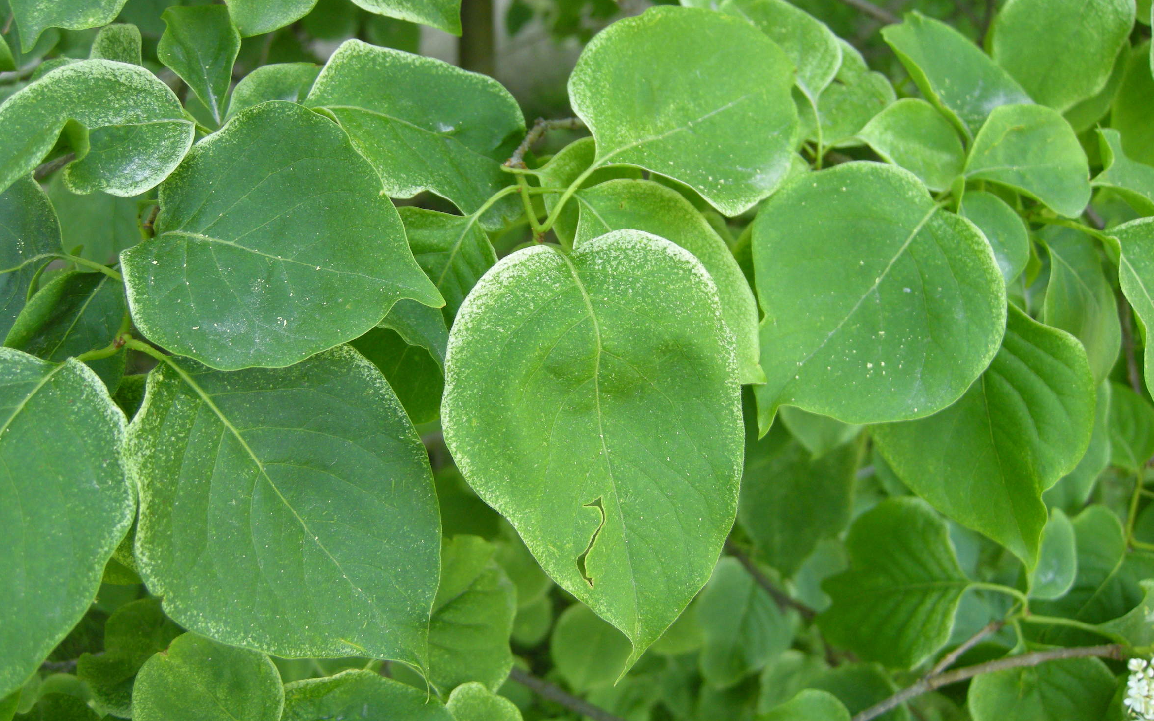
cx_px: 566
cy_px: 390
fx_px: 1195
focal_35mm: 38
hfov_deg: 51.5
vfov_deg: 33.6
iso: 120
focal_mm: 7.5
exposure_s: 1/52
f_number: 2.7
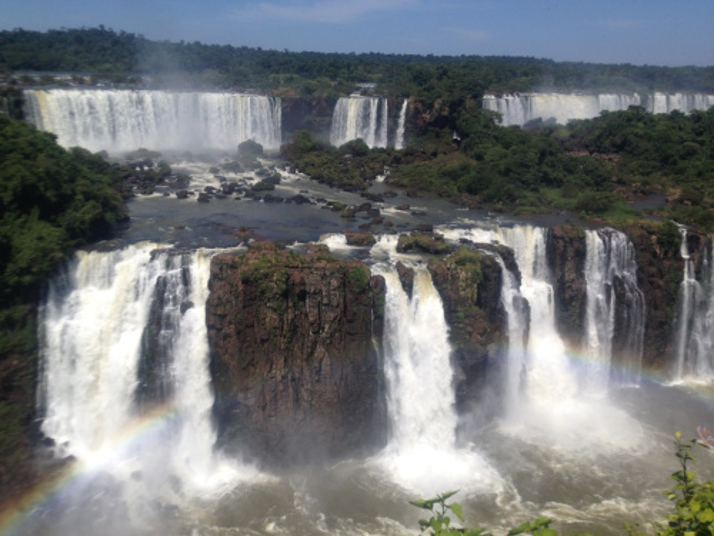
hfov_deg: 52.6
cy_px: 268
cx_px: 357
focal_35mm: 35
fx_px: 722
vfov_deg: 40.7
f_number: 2.4
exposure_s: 1/2762
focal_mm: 4.28
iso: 50
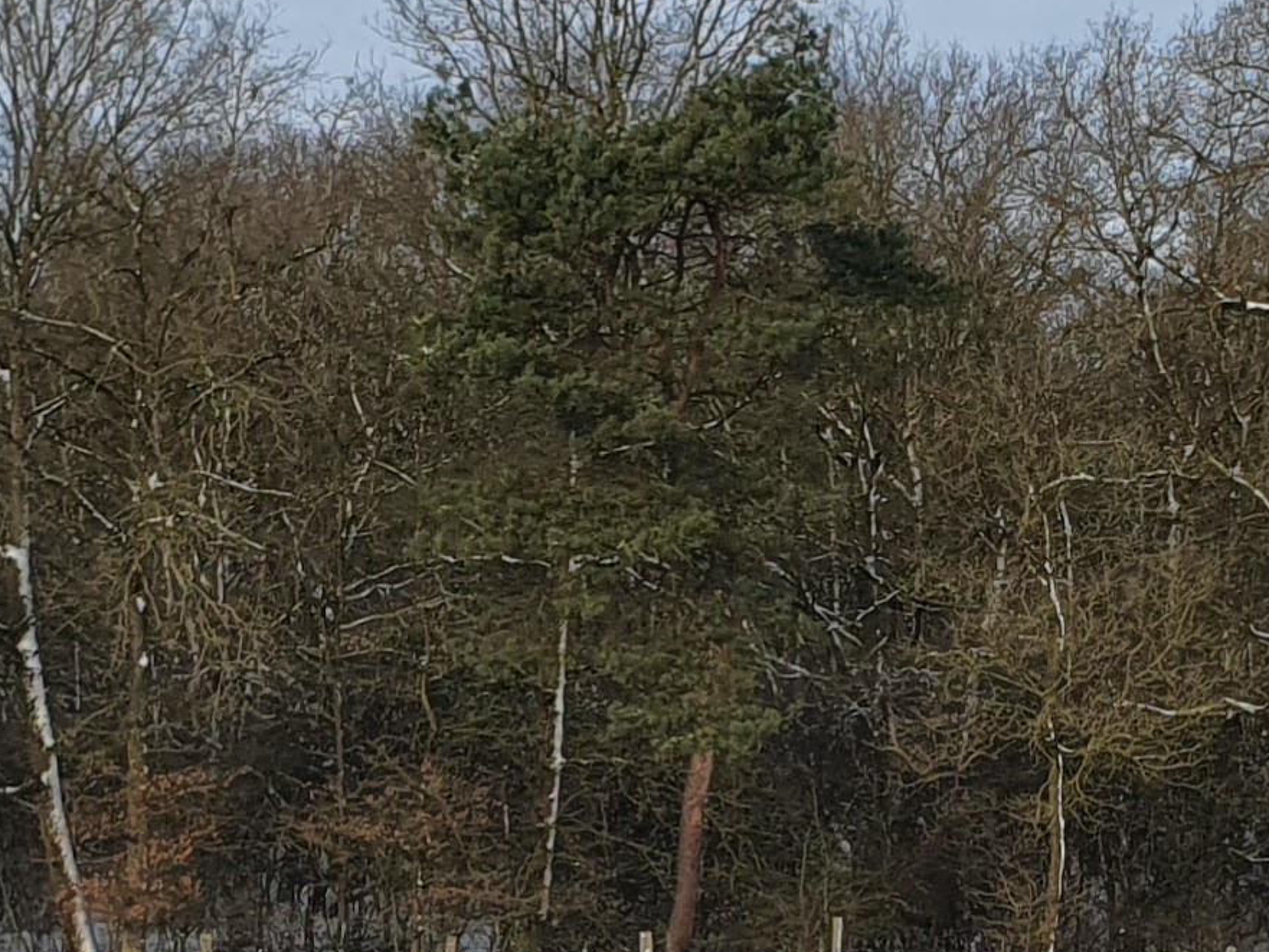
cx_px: 1007
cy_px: 1122
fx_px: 4363
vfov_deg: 12.2
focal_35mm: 119
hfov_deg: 16.4
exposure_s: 1/1204
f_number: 2.4
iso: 50
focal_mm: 4.32
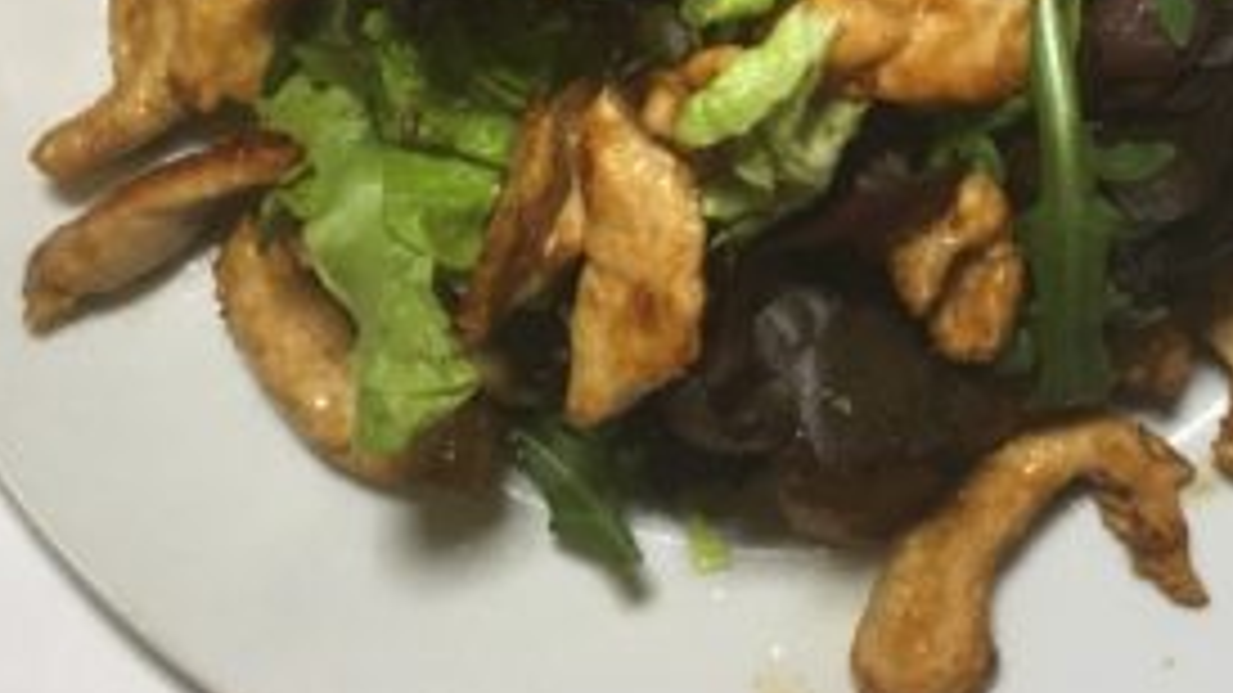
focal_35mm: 60
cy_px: -126
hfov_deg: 34.4
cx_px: 868
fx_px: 1961
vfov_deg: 19.0
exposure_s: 1/33
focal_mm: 4.15
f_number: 2.2
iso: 40
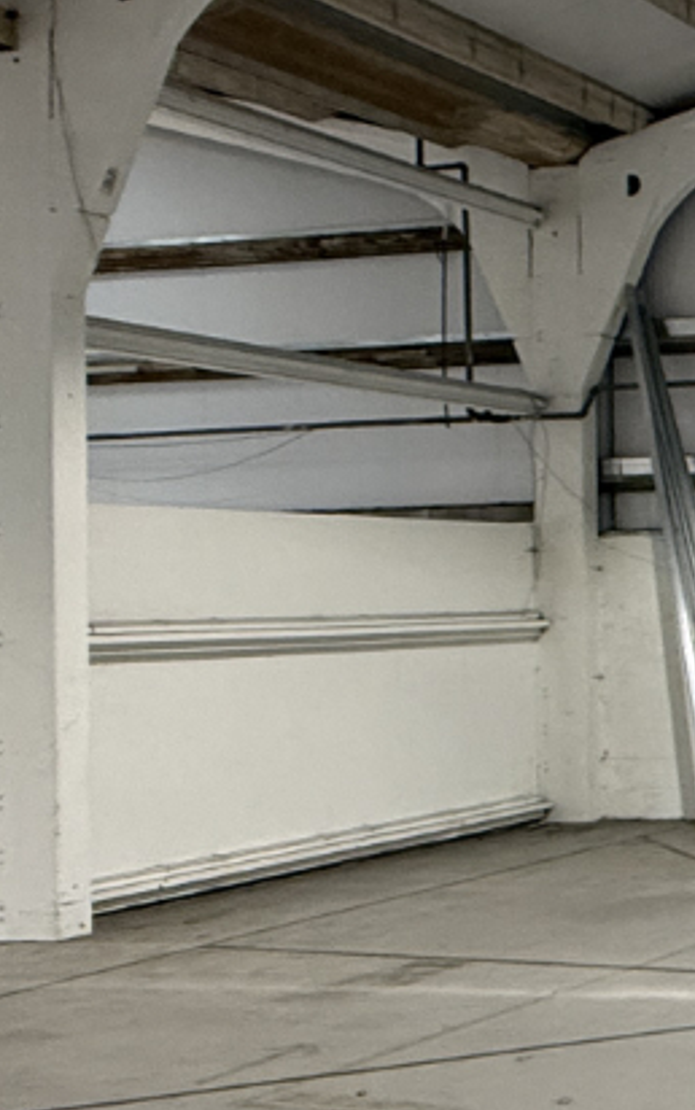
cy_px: 567
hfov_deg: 18.2
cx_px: 1304
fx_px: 1634
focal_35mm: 54
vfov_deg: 37.5
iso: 320
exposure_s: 1/100
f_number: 2.2
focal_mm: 2.2
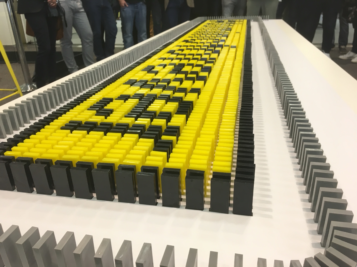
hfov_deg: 61.7
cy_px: 134
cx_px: 178
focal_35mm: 29
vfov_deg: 48.2
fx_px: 299
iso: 32
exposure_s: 1/33
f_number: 2.2
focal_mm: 4.15
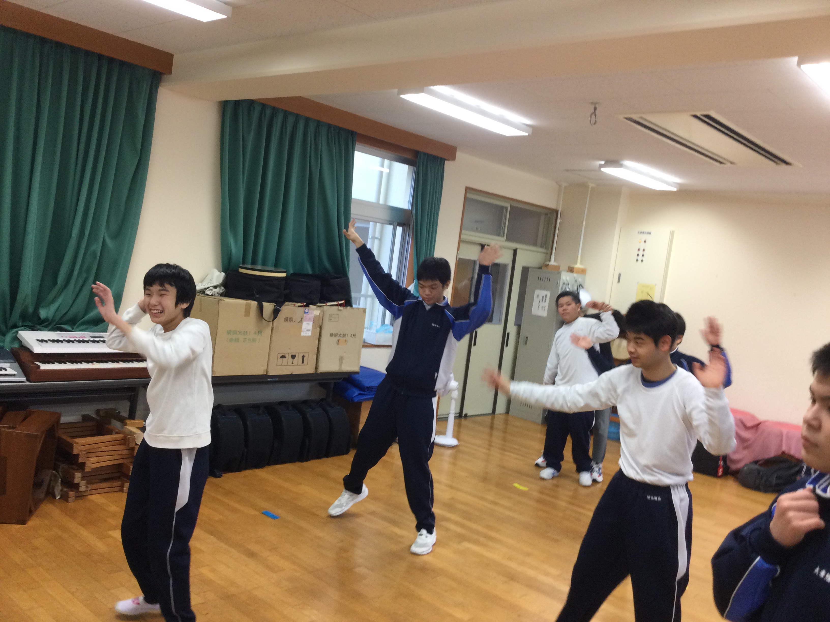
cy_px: 311
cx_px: 415
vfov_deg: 45.4
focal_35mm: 31
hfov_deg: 58.4
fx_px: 743
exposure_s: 1/30
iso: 50
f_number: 2.4
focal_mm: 3.3
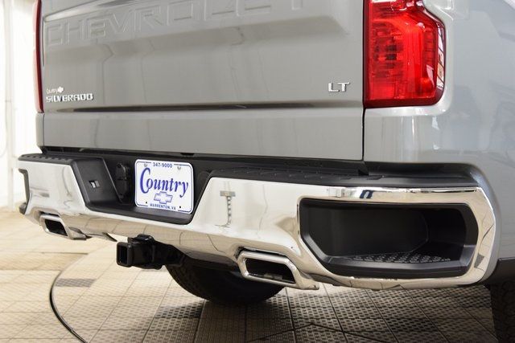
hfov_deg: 35.0
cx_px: 258
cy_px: 172
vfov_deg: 23.8
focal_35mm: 57
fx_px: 816
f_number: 4
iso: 1600
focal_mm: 38
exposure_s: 1/60
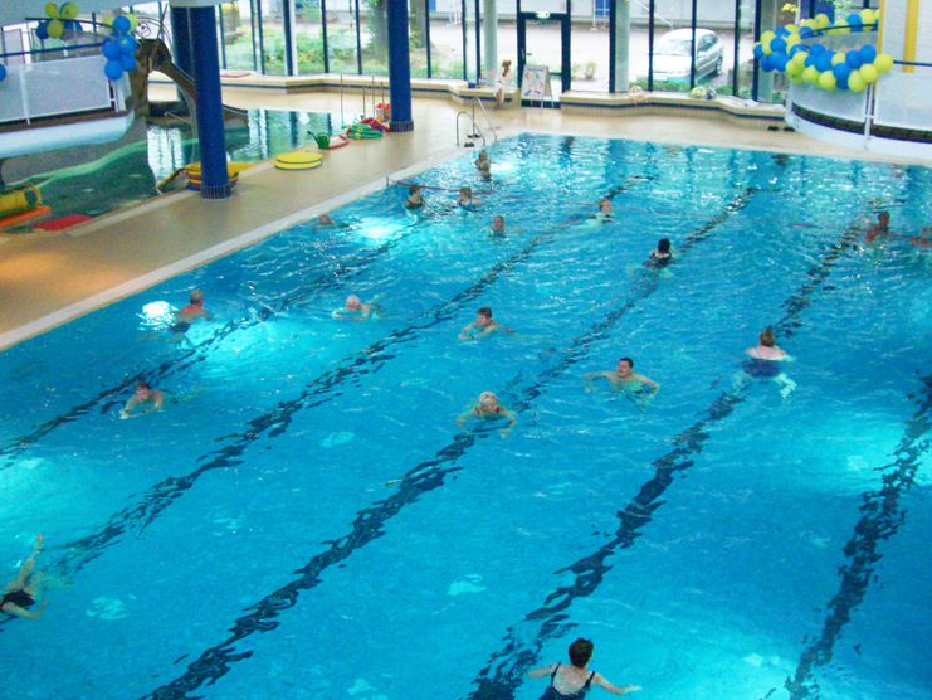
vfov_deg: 29.6
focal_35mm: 49
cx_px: 458
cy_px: 398
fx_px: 1319
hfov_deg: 38.9
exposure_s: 1/60
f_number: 2.8
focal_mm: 7.9
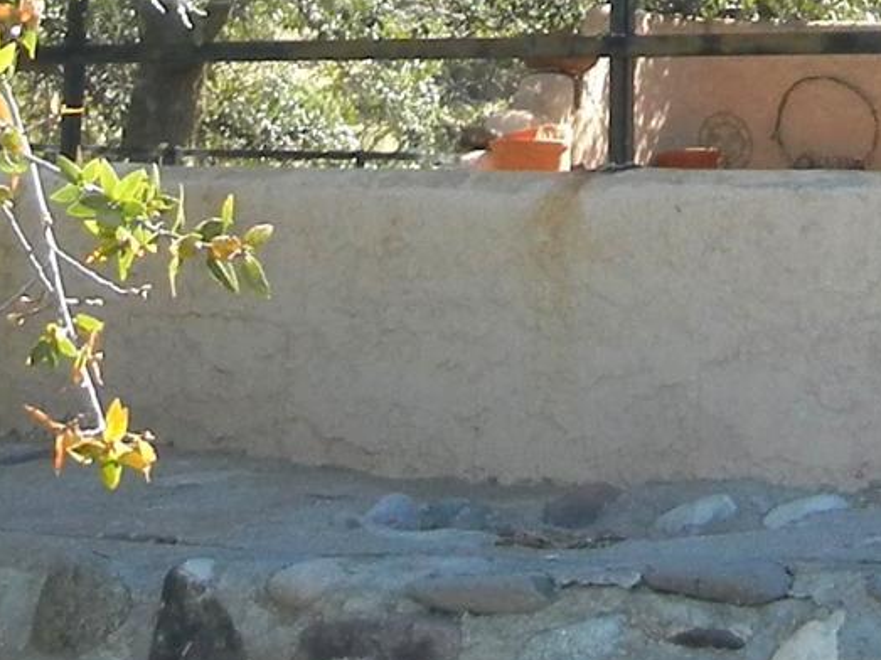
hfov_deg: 11.5
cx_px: 652
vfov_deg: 8.2
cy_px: -628
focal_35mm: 172
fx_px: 4377
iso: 160
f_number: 3.5
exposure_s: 1/565
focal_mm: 5.4
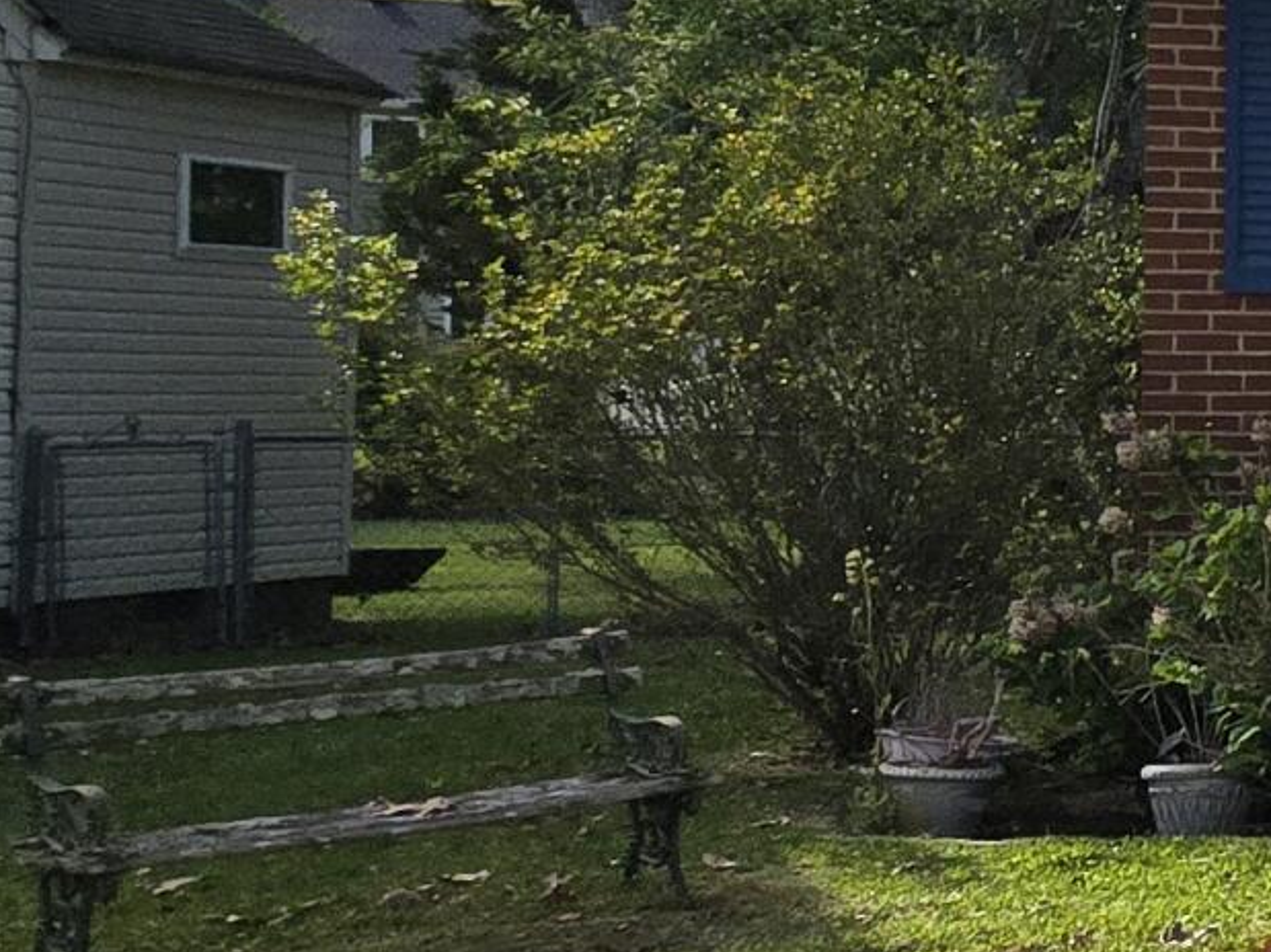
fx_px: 2313
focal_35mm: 63
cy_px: 256
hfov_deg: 18.1
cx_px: 2645
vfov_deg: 23.1
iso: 50
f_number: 2.2
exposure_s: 1/2082
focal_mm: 2.2
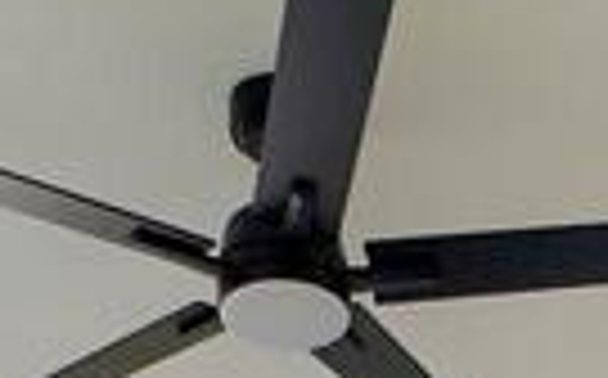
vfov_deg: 11.3
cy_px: 1004
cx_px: 491
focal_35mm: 88
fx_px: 1456
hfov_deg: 23.2
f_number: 2.2
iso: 320
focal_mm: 2.22
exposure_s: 1/61
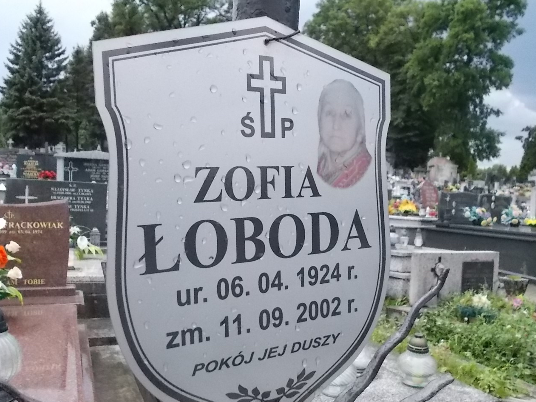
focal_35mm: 33
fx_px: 511
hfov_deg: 55.4
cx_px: 274
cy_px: 221
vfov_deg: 42.9
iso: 400
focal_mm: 4.6
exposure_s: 1/320
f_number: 8
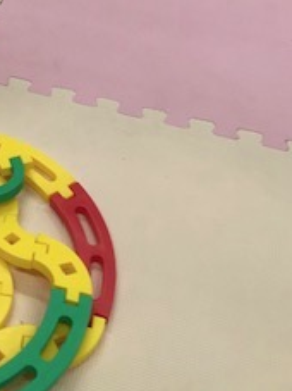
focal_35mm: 79
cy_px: -59
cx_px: -76
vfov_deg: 23.0
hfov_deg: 17.6
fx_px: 889
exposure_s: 1/60
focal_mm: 3.99
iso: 32
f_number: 1.8
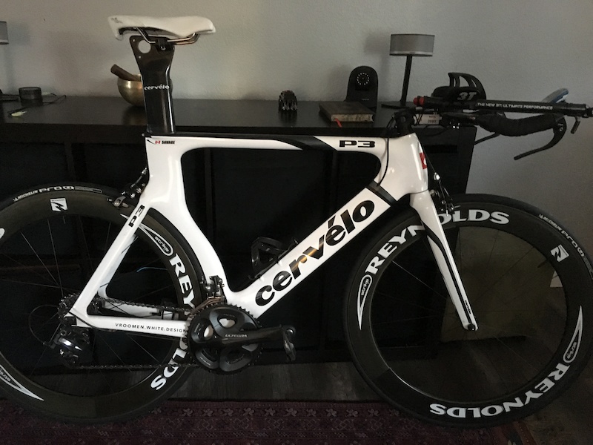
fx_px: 497
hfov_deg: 61.7
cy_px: 222
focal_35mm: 29
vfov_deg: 48.2
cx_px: 296
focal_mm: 4.15
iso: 320
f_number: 2.2
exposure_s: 1/15
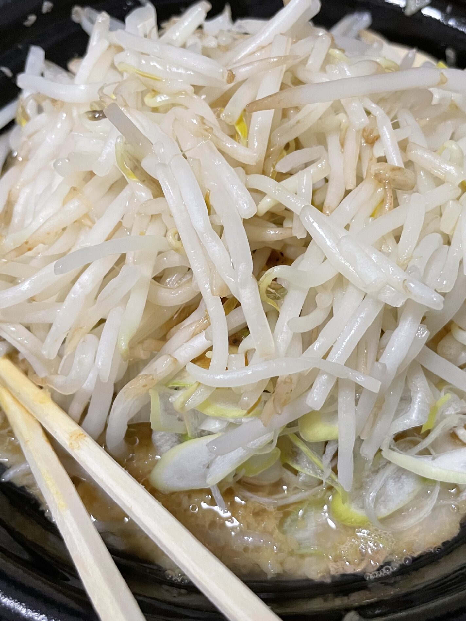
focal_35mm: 35
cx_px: 272
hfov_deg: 40.6
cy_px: 311
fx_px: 628
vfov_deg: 52.6
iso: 320
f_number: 1.6
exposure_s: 1/50
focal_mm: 4.2
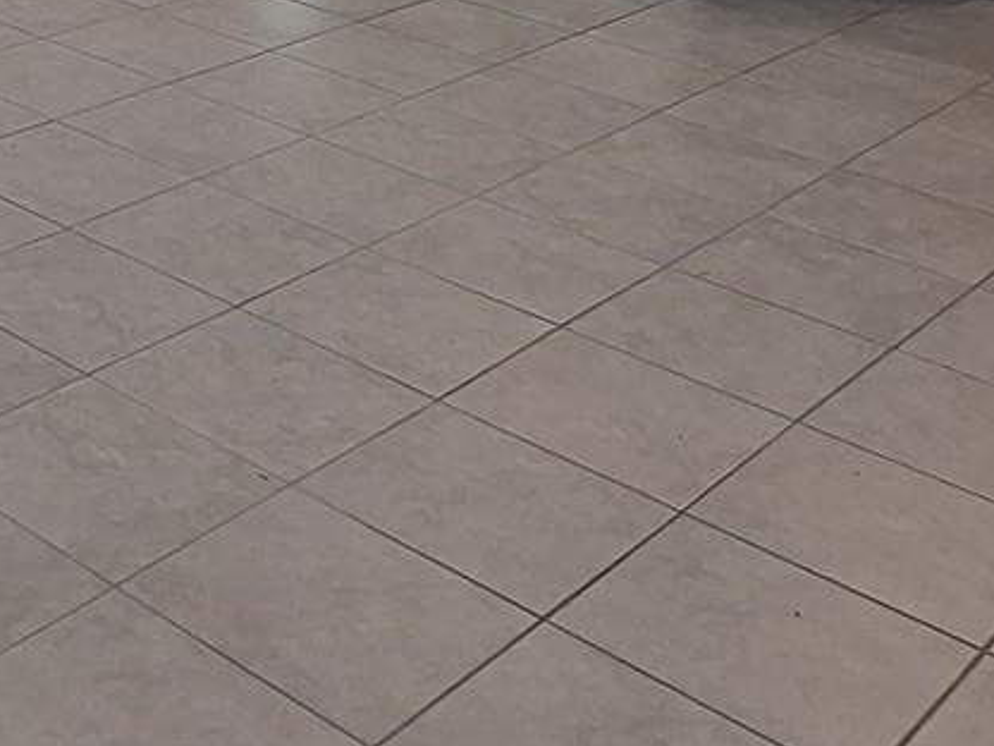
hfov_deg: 27.5
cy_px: -528
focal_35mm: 64
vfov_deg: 18.7
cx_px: -115
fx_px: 1838
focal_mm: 1.74
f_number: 2.2
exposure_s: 1/60
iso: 80
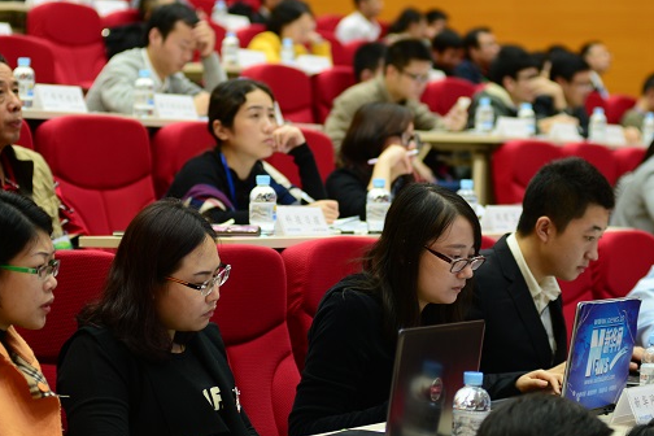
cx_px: 344
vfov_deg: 12.3
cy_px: 186
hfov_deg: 18.4
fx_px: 2016
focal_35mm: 111
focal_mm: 80
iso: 640
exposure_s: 1/60
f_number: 3.2
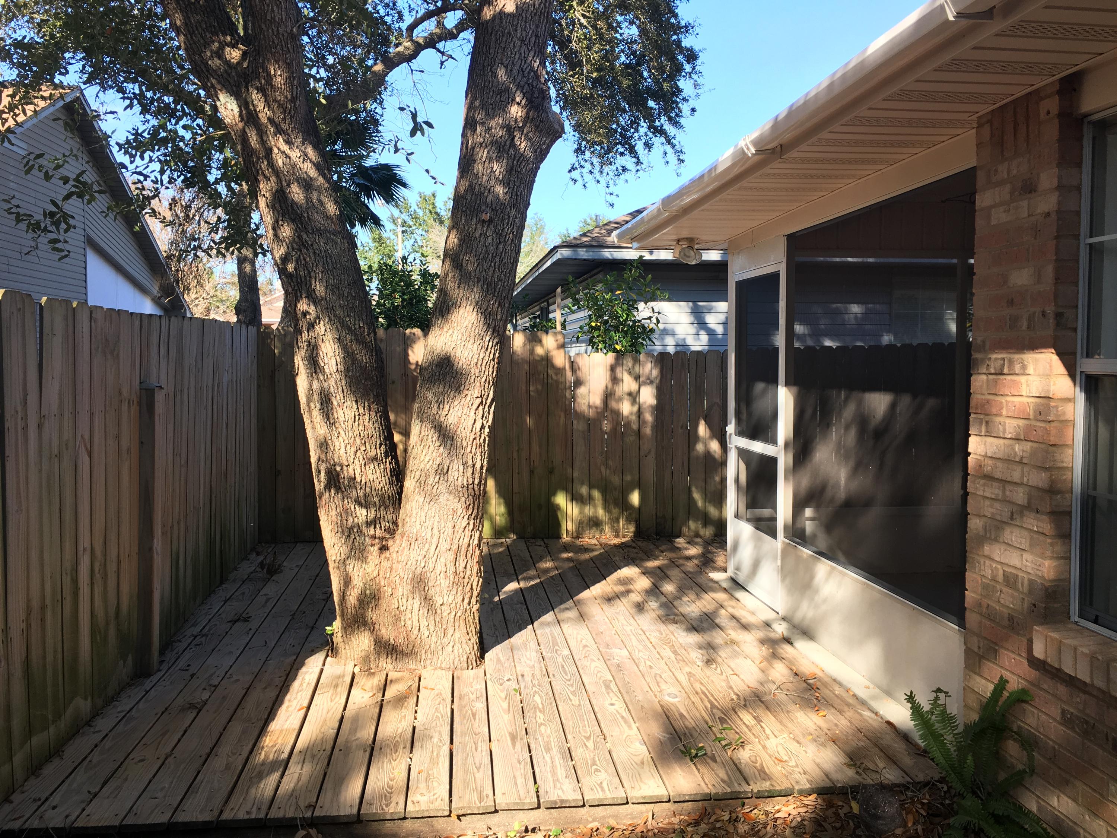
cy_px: 419
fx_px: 936
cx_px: 558
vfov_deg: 48.2
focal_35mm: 29
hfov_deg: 61.7
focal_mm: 4.15
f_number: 2.2
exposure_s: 1/277
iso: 25
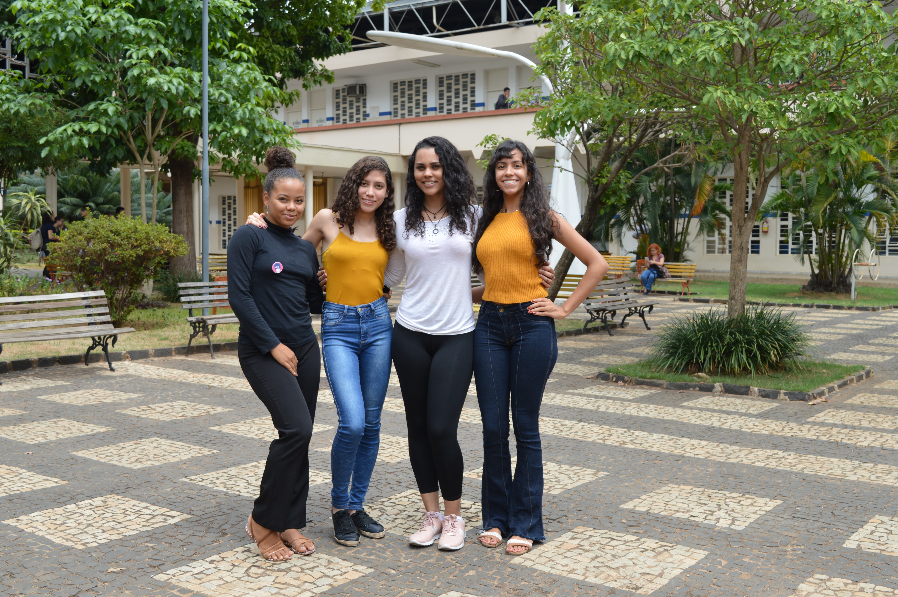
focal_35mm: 40
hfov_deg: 48.0
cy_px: 298
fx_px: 1009
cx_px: 449
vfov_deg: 33.0
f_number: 7.1
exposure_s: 1/200
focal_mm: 27
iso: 100
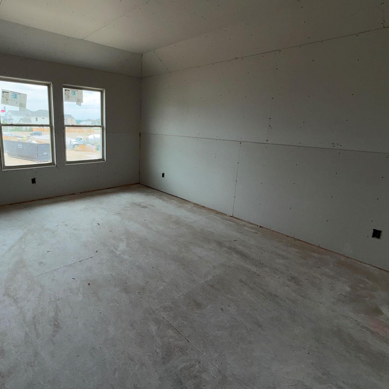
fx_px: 242
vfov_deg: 77.4
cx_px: 143
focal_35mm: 19
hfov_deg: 76.1
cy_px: 172
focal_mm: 2.22
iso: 16
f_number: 2.2
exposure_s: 1/121
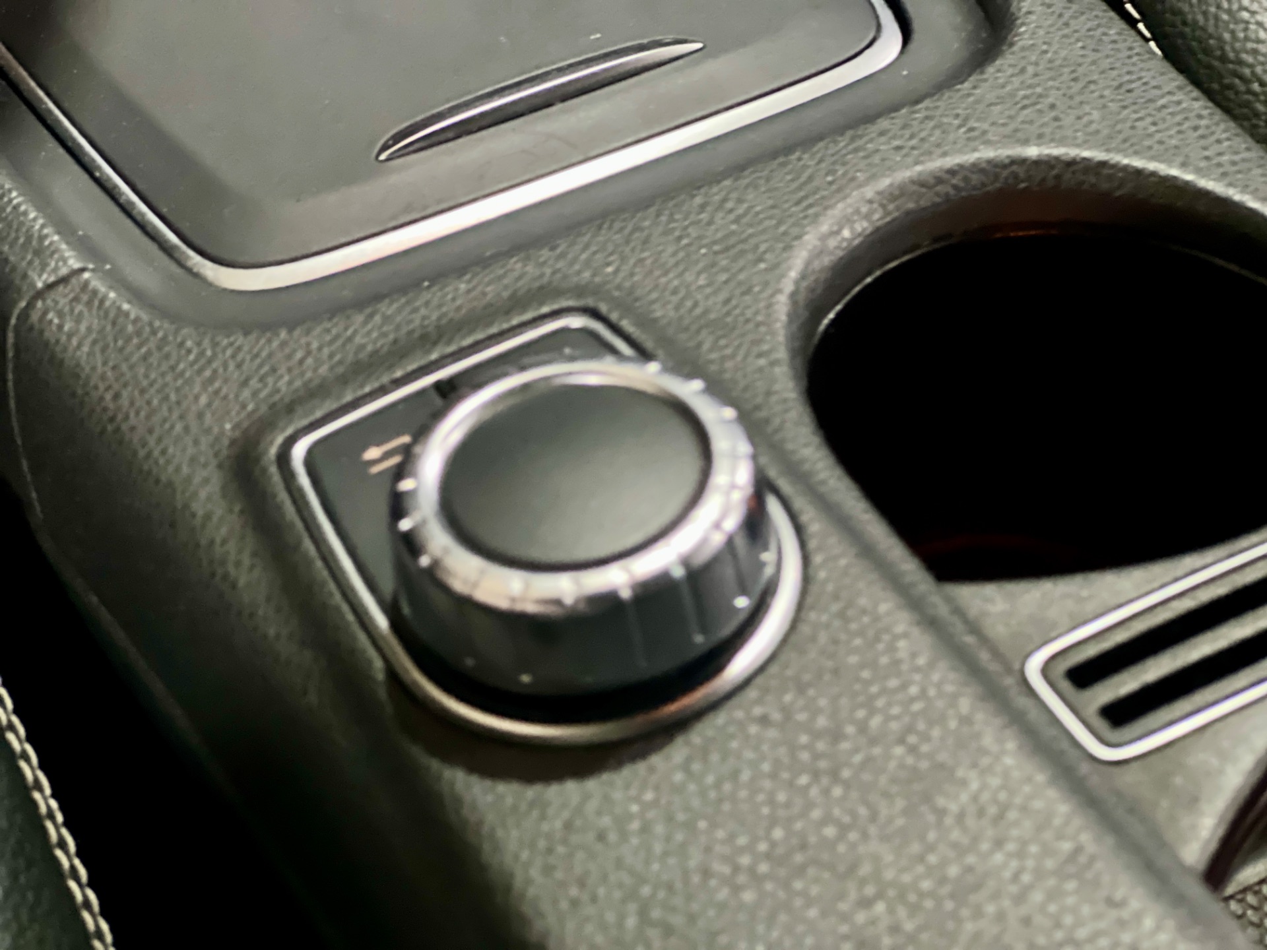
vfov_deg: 19.1
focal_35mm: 77
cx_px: 634
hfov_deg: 25.3
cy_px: 475
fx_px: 2818
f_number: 2.8
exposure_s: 1/15
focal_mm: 9
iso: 1000
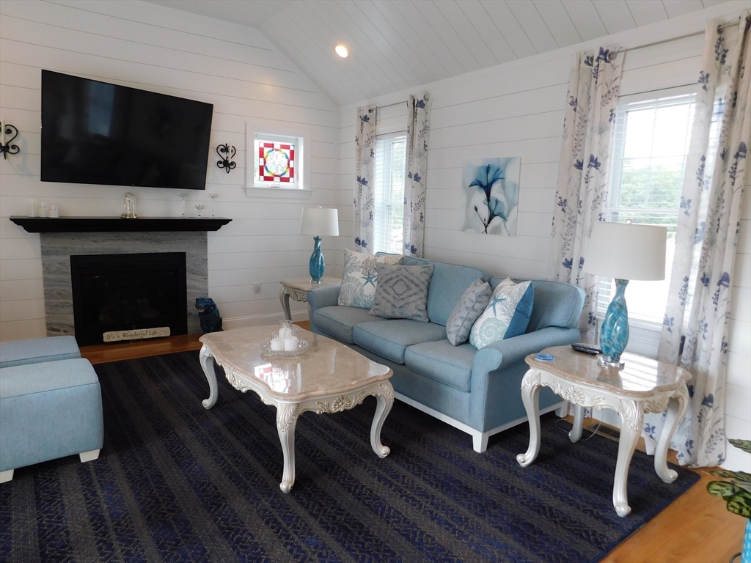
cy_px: 282
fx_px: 499
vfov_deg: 58.9
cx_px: 376
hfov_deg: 73.9
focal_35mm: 23
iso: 125
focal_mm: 4
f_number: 3
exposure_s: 1/40
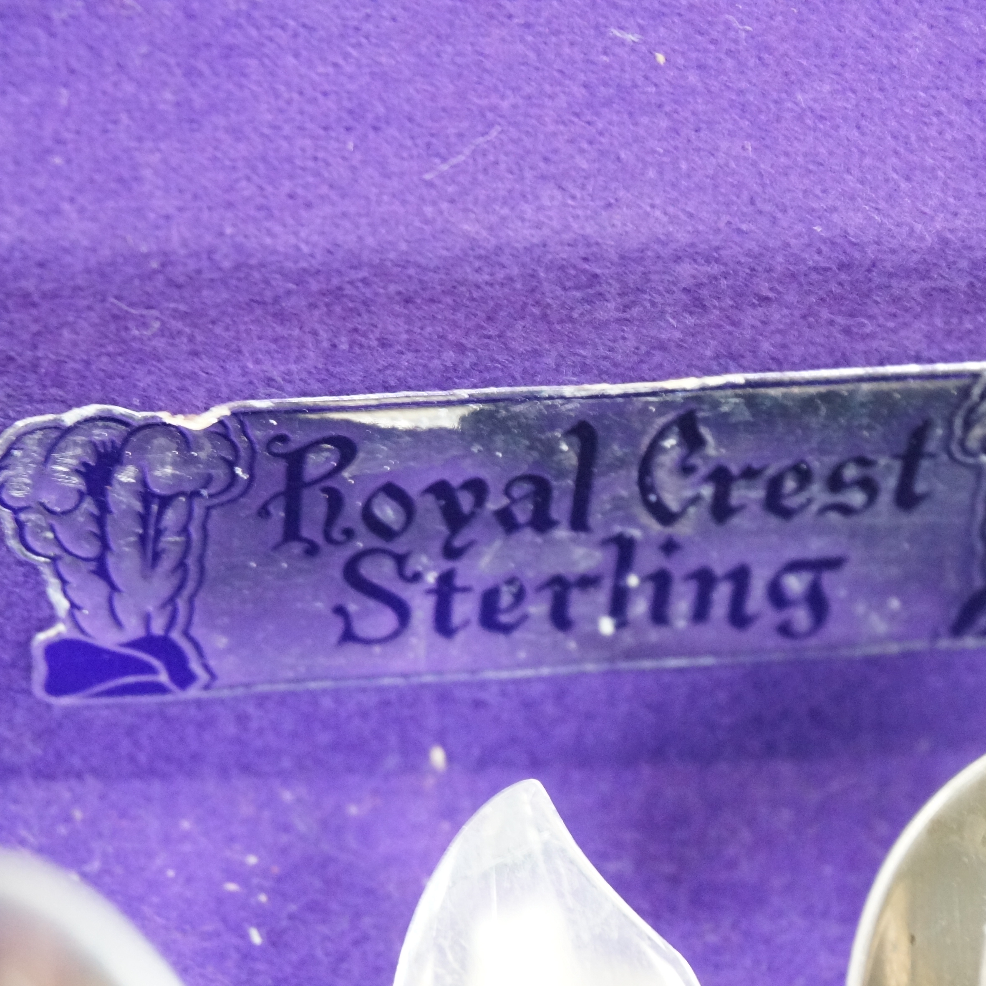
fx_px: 2663
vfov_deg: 21.0
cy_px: 492
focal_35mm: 83
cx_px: 550
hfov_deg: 21.0
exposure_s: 1/15
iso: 3200
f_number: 7.1
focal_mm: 43
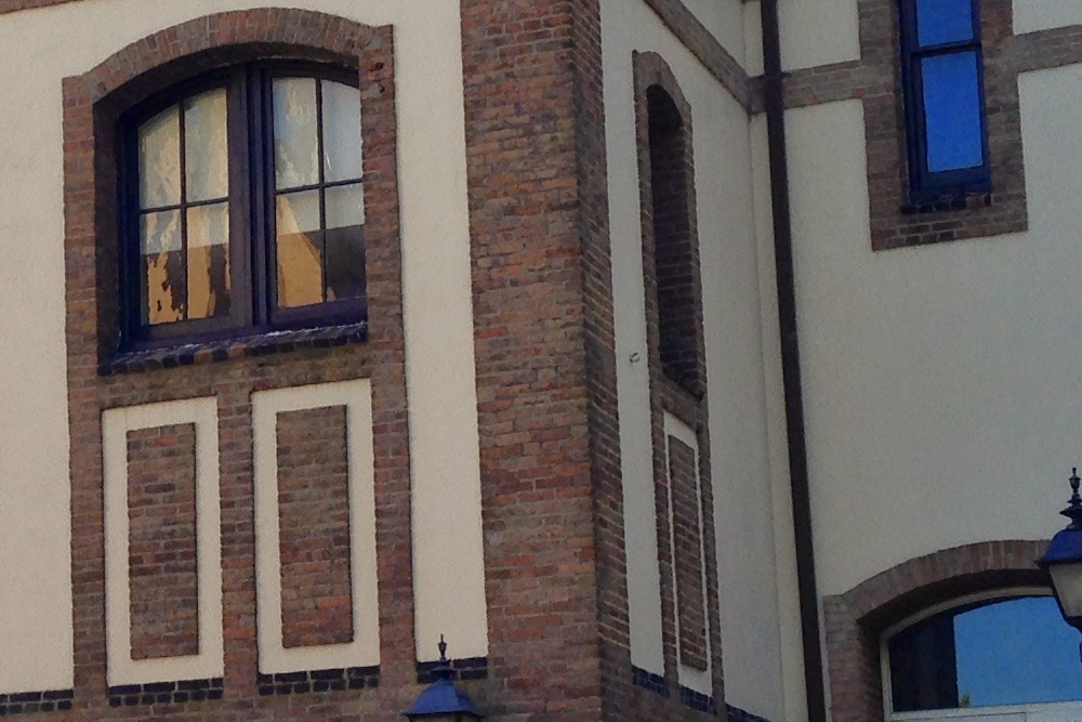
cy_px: 450
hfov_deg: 17.9
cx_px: 52
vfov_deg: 12.2
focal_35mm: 112
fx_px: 3366
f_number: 2.4
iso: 50
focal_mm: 4.12
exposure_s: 1/542
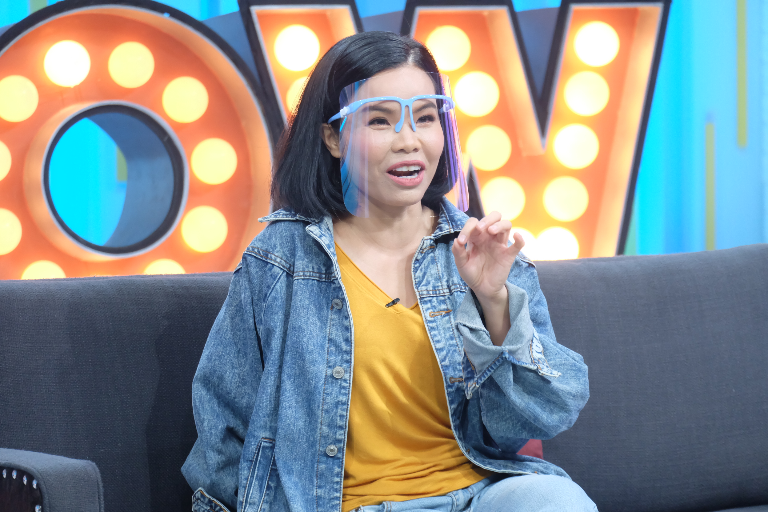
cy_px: 256
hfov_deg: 9.0
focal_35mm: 229
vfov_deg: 6.0
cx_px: 384
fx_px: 4885
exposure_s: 1/125
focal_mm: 152.6
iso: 2500
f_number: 6.2
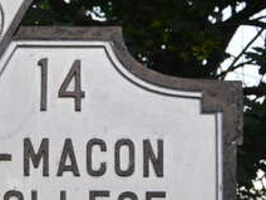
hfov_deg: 14.1
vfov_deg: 10.7
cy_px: 262
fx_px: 1045
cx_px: -38
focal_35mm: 136
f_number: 5
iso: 400
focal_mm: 26
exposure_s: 1/100
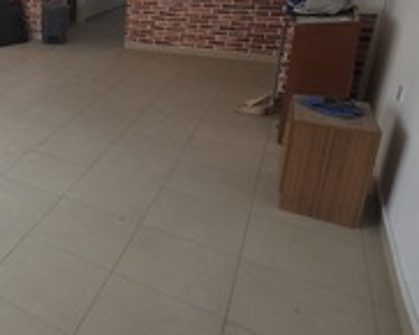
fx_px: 397
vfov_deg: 43.7
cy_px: 68
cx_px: -66
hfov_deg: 41.3
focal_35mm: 32
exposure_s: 1/100
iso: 64
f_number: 1.9
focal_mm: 2.2
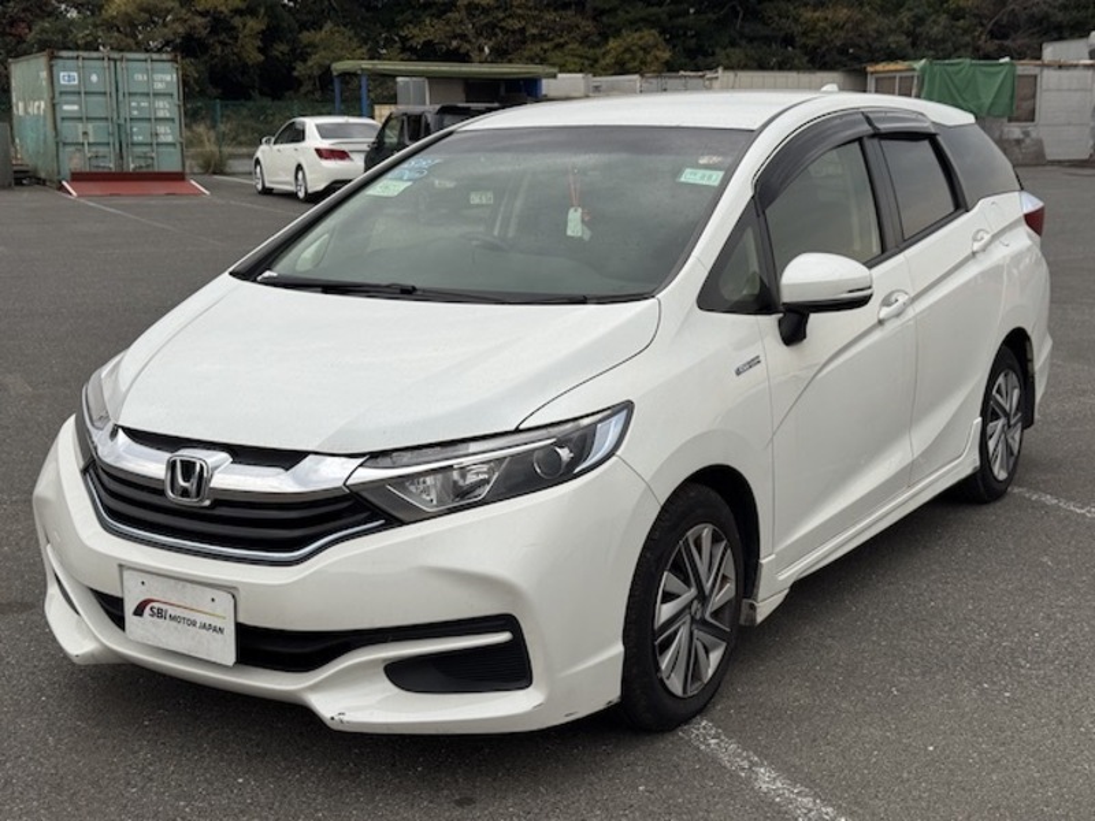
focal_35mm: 48
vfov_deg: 30.3
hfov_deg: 39.7
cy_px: 410
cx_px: 548
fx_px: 1518
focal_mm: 6.76
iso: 64
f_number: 1.78
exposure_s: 1/731
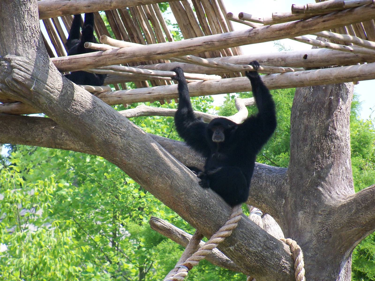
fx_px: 2242
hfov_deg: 9.6
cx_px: 188
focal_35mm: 207
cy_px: 140
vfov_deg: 7.2
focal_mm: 36.6
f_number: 4.4
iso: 200
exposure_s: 1/640
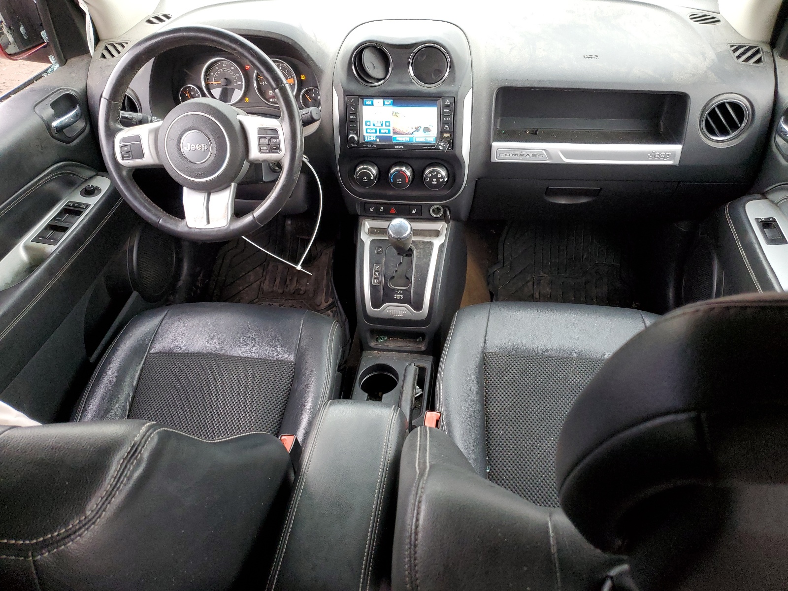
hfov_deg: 67.3
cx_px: 394
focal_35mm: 26
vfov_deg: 53.1
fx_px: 592
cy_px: 296
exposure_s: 1/60.2
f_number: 1.5
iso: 172
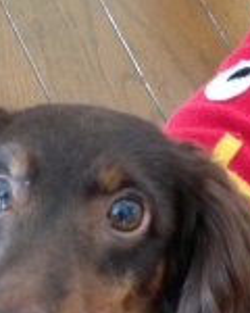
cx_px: 170
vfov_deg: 16.7
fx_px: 1054
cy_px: 269
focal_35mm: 114
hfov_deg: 13.5
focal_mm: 4.28
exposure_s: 1/20
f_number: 2.4
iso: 250
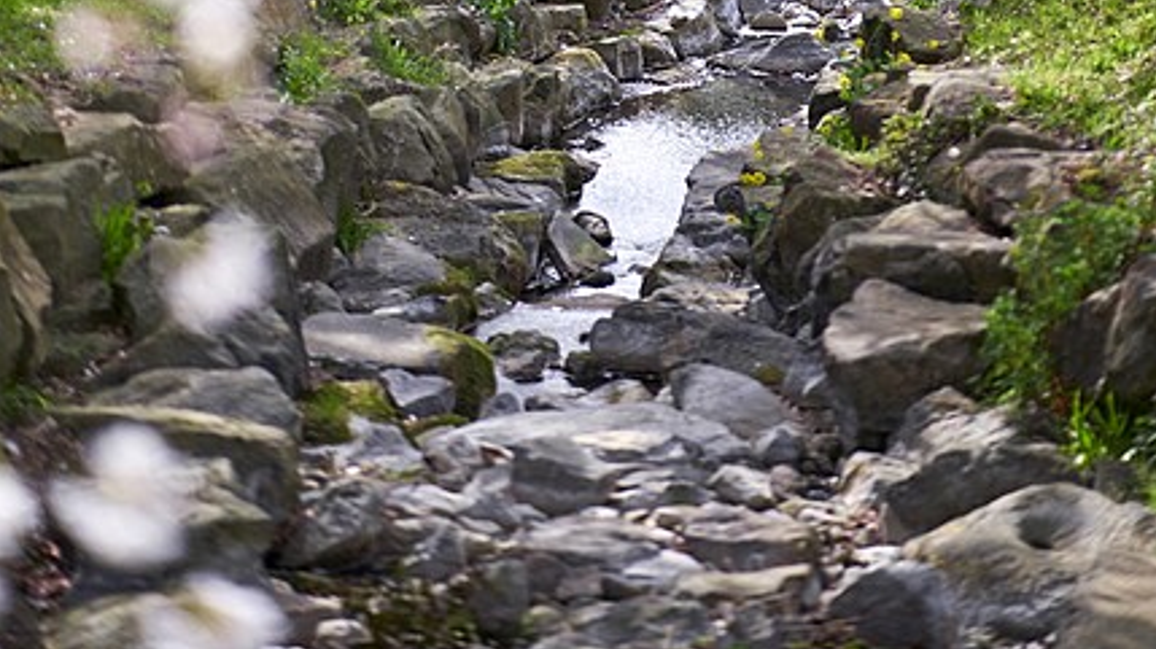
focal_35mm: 140
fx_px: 4290
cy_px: -160
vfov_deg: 8.5
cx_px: 579
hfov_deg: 15.3
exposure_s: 1/3200
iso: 125
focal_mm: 85
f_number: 1.4
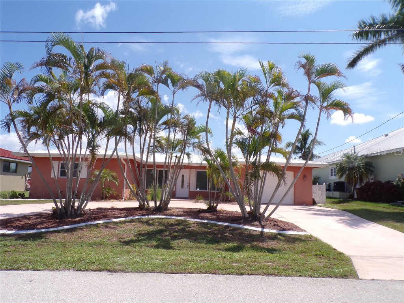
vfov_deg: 56.8
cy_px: 152
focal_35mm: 24
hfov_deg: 71.6
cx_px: 202
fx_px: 280
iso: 80
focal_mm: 4.3
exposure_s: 1/320
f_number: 5.8
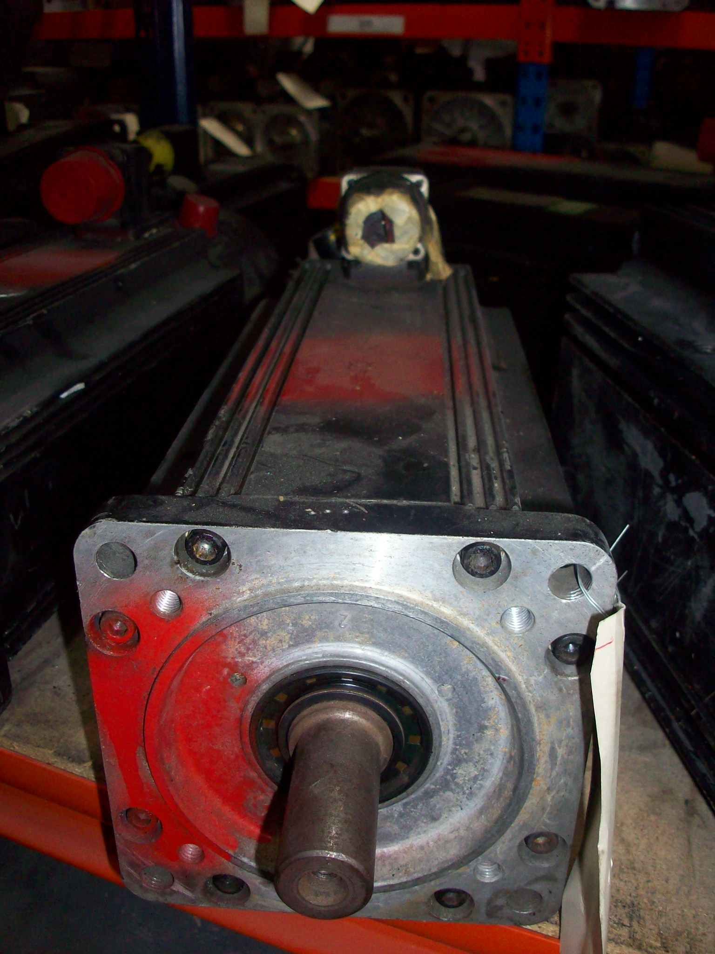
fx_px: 936
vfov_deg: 54.0
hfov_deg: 41.8
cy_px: 477
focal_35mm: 34
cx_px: 358
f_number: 2.8
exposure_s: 1/60
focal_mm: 5.7
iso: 160
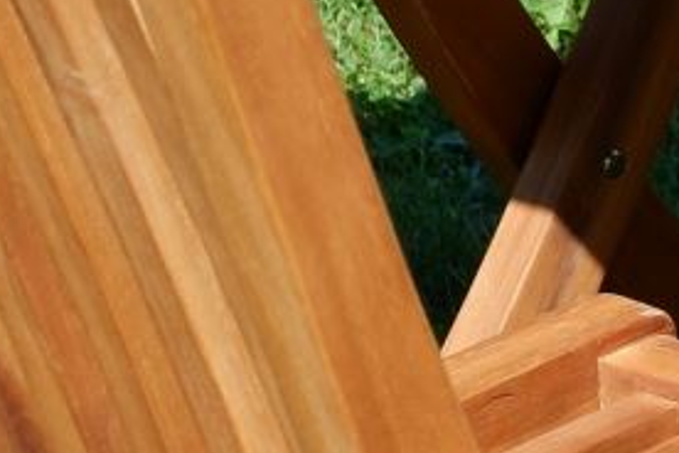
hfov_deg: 4.7
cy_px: -177
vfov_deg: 3.2
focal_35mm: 432
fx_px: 8147
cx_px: 952
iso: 200
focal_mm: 41.8
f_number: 9
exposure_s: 1/240
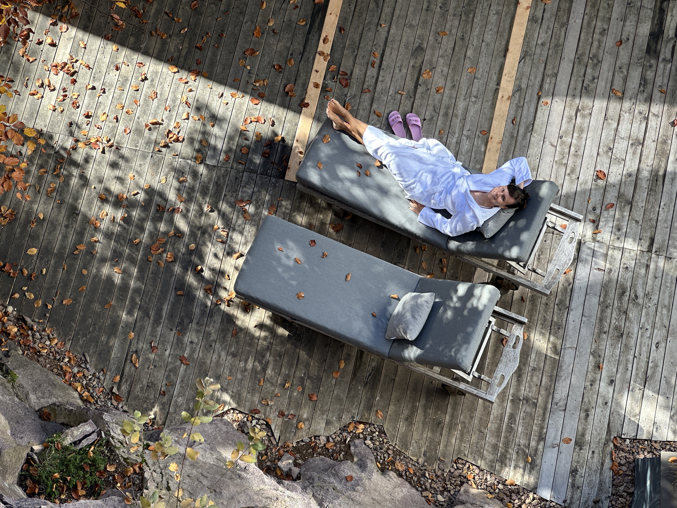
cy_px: 254
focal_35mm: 77
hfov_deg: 25.3
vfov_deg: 19.1
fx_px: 1506
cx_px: 338
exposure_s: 1/103
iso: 32
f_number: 2.8
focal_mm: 9
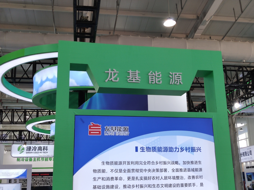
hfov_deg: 44.8
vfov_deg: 34.3
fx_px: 308
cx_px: 127
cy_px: 95
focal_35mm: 42
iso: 126
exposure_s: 1/100
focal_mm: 4.75
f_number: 1.75
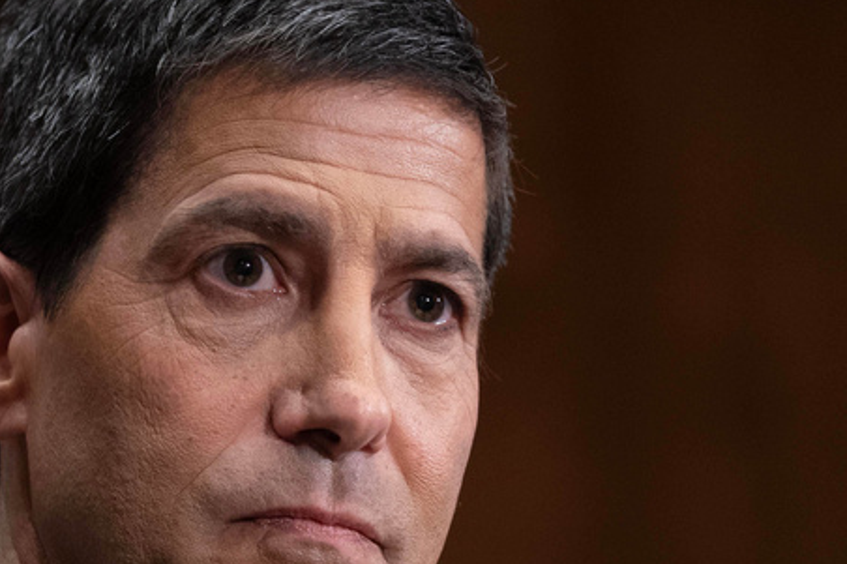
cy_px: 506
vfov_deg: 3.7
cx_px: 191
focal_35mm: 374
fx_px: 8796
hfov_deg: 5.5
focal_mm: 165
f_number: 5
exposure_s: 1/125
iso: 2500
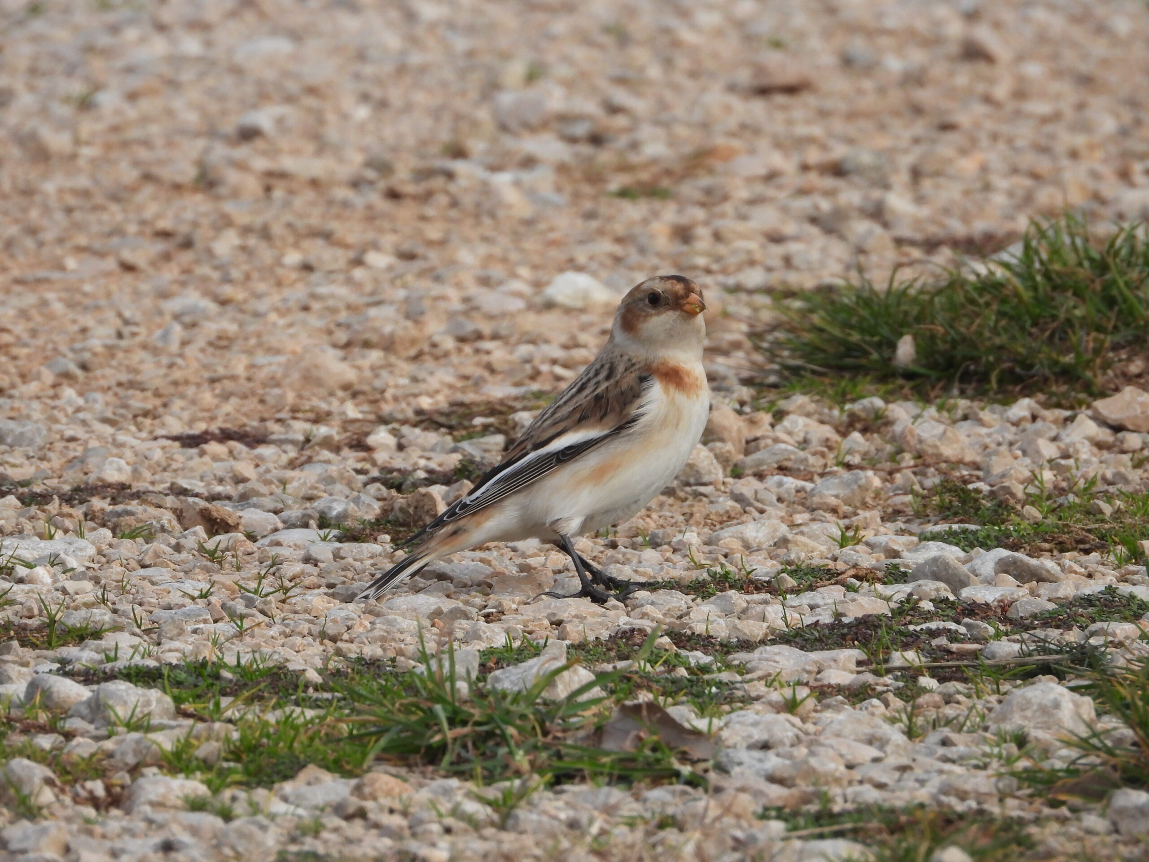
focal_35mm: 1100
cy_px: 431
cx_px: 574
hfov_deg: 1.8
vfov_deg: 1.4
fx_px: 36512
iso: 280
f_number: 5.6
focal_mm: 198
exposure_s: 1/500
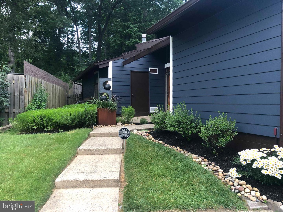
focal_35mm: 28
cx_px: 142
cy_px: 106
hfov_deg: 63.4
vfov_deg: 49.7
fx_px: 229
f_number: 1.8
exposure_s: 1/15
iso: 64
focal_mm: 4
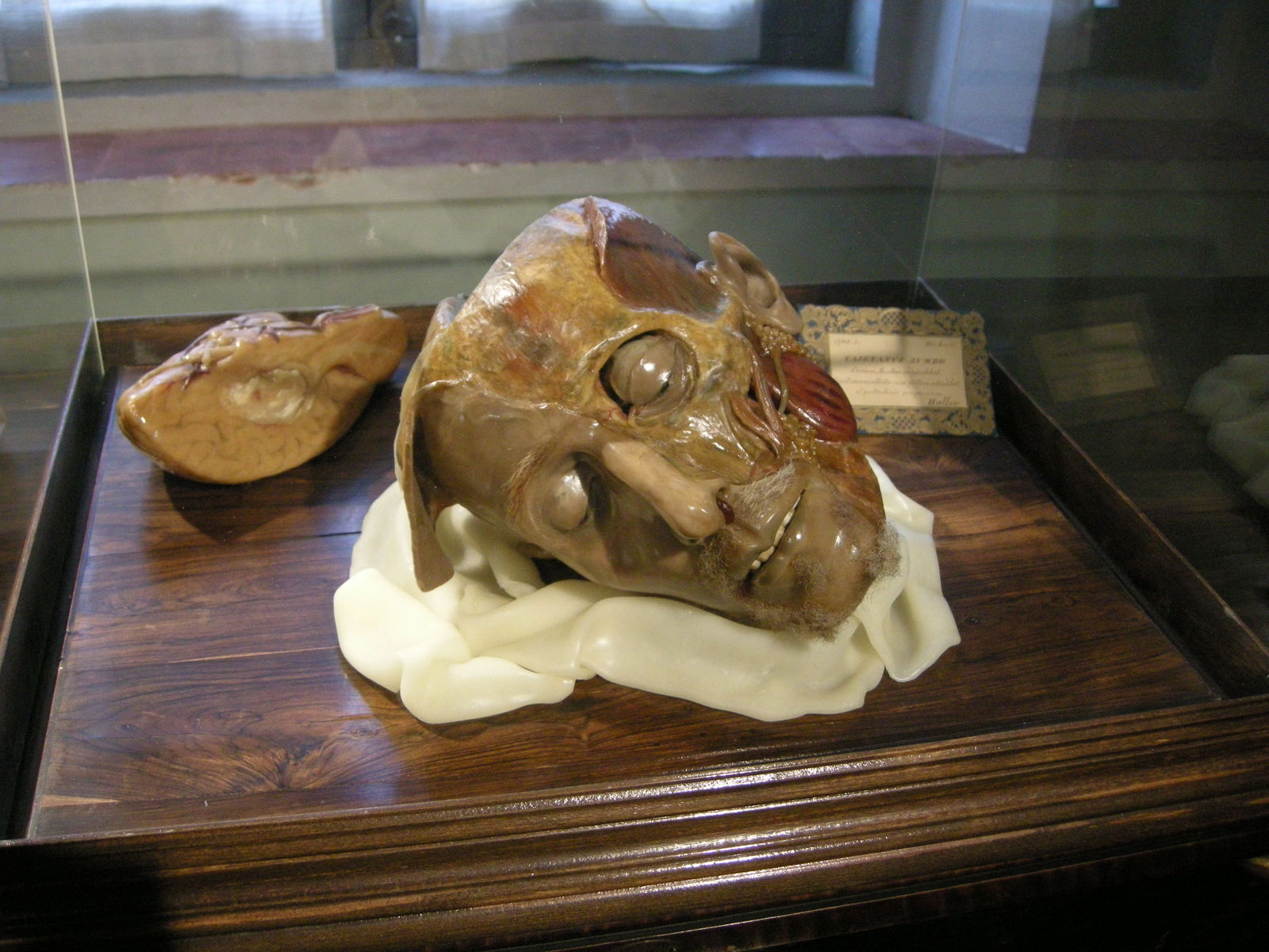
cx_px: 634
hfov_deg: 51.4
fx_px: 1320
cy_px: 476
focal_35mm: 36
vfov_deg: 39.7
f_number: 2.7
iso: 400
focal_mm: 7.5
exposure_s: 1/59.3
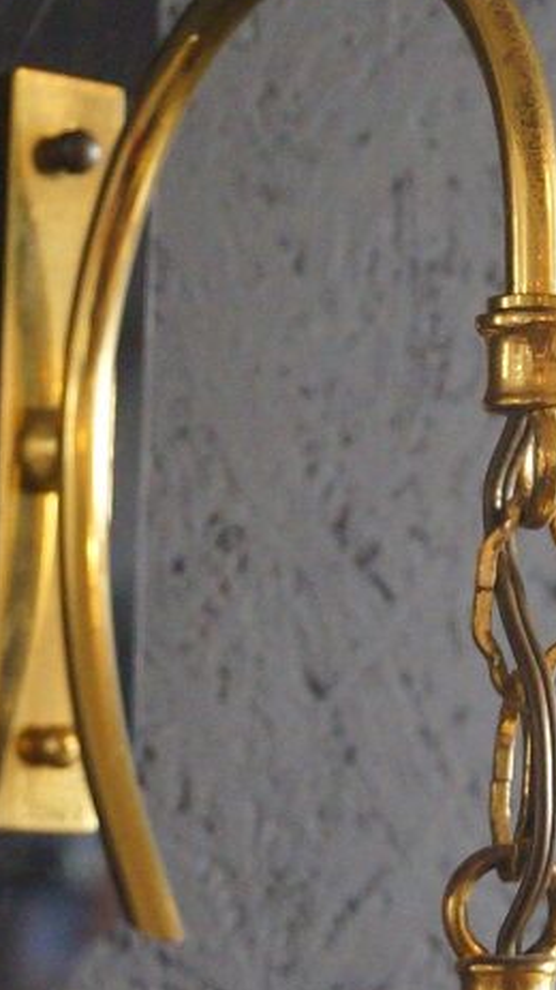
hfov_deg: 10.1
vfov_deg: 17.4
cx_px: 411
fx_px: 3149
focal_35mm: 120
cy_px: 1035
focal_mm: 24
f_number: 4
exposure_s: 1/60
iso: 2000
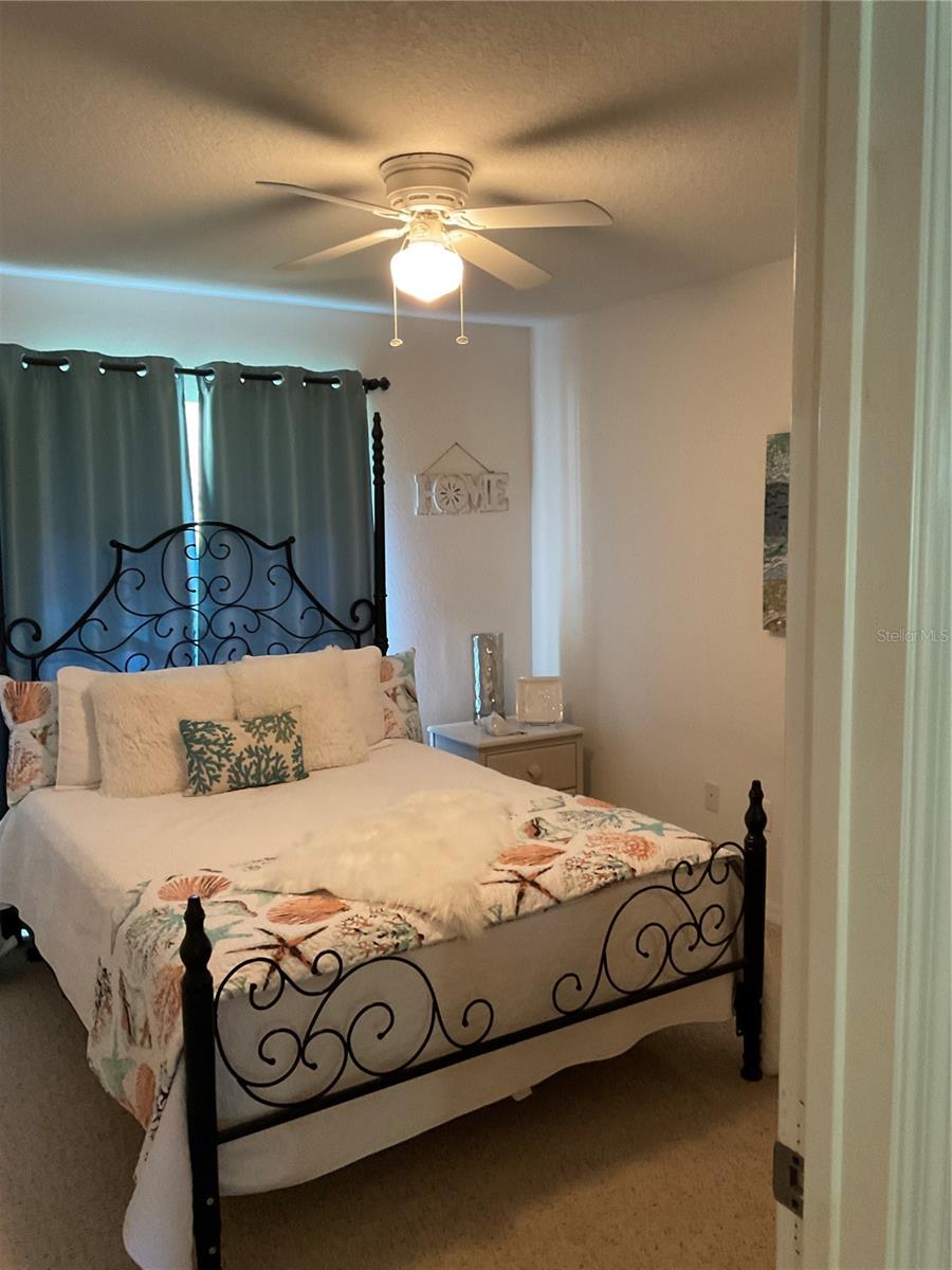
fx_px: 1063
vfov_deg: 61.7
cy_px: 635
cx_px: 476
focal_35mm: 29
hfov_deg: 48.2
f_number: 1.8
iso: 250
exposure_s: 1/40
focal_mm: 3
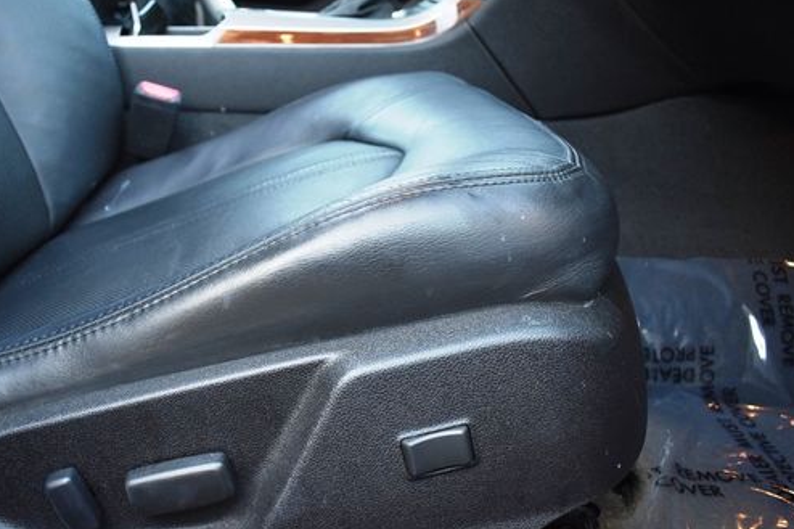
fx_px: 772
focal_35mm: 35
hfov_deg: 53.9
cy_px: 258
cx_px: 301
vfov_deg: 37.8
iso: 800
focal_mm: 18
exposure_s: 1/125
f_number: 3.5
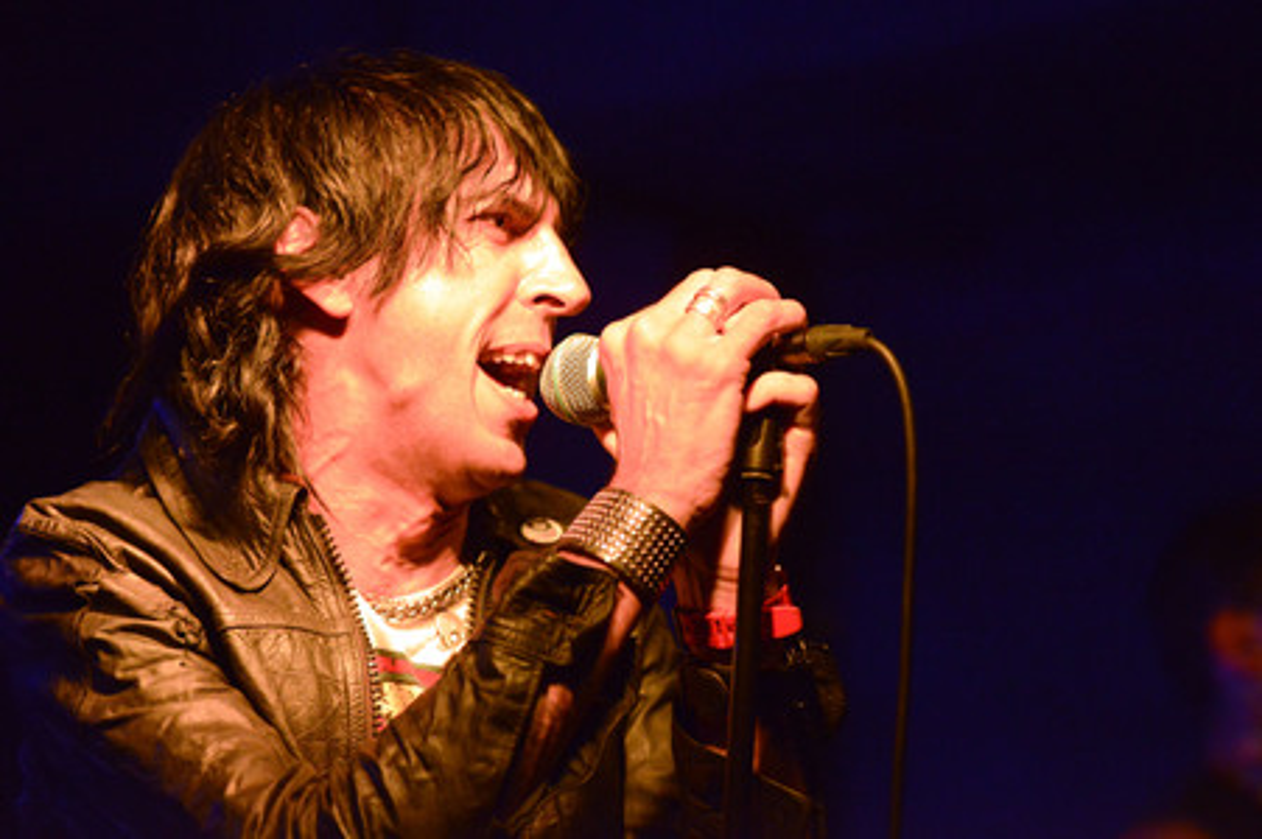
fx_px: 3573
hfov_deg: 20.0
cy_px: 420
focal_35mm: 102
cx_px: 631
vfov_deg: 13.4
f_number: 2.8
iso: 6400
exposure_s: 1/250
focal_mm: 102
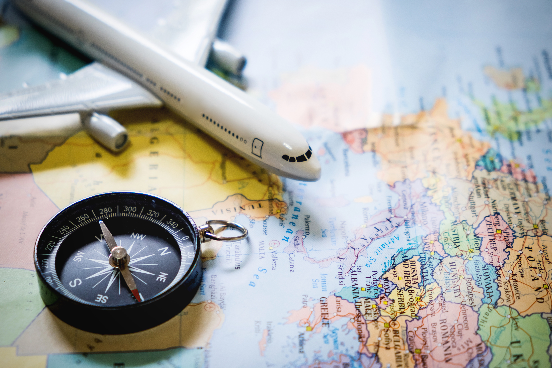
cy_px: 184
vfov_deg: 16.5
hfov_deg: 24.5
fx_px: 1273
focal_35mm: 83
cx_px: 276
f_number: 4
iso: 400
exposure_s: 1/80
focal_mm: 55
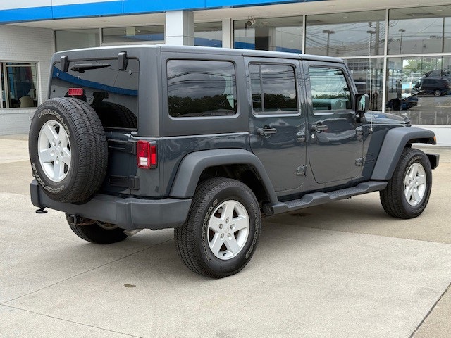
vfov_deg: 30.3
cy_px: 169
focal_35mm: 48
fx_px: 625
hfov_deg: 39.7
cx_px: 226
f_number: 1.78
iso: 80
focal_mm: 6.76
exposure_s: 1/693
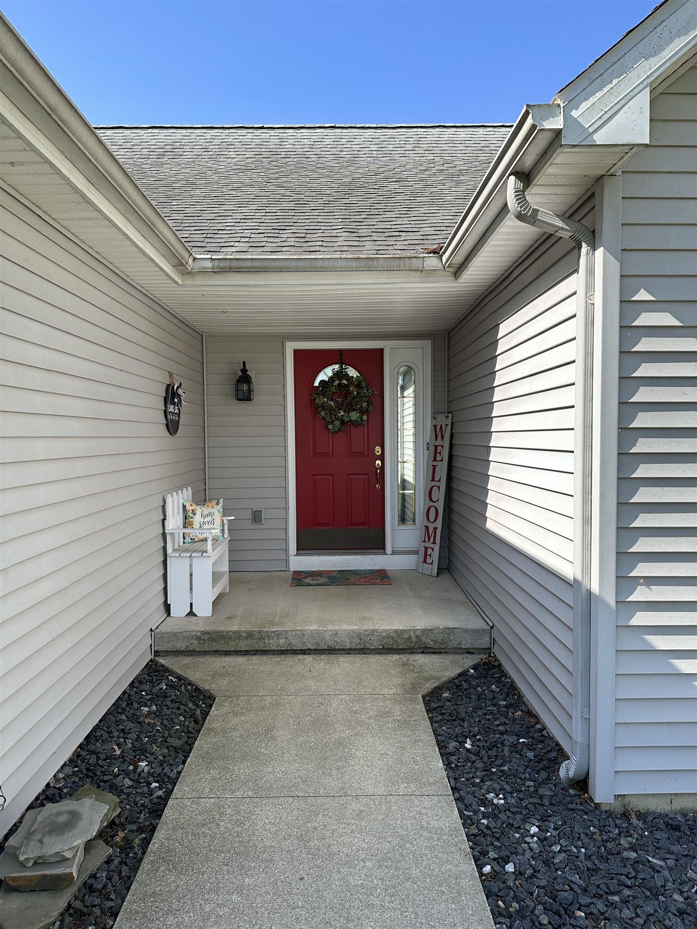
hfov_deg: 56.8
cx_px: 348
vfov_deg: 71.6
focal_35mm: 24
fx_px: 644
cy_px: 464
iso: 80
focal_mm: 6.86
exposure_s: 1/1916
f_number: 1.78
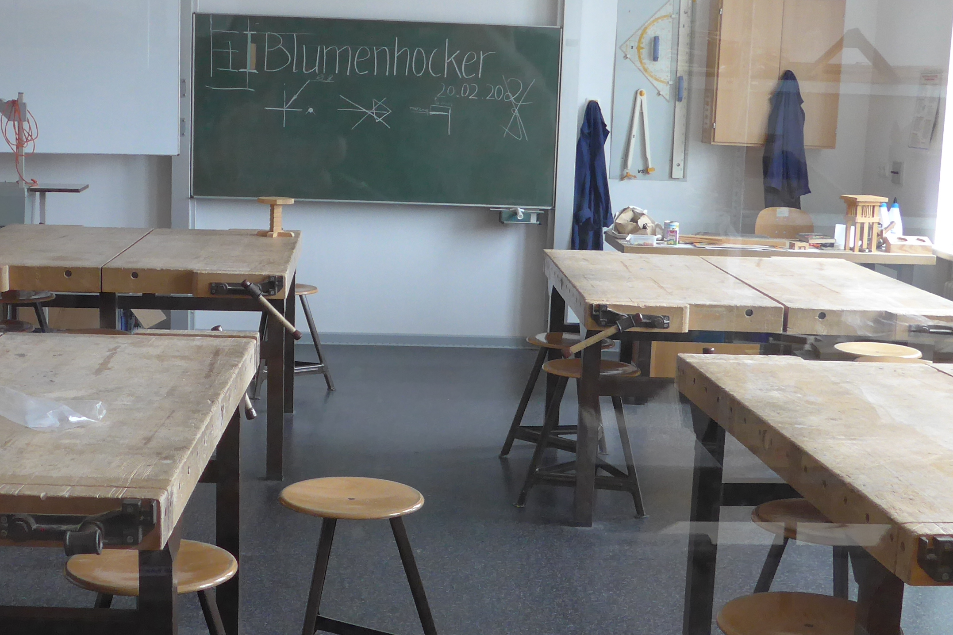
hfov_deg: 35.6
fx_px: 1482
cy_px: 348
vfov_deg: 24.2
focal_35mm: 56
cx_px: 460
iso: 250
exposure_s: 1/60
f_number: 2
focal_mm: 6
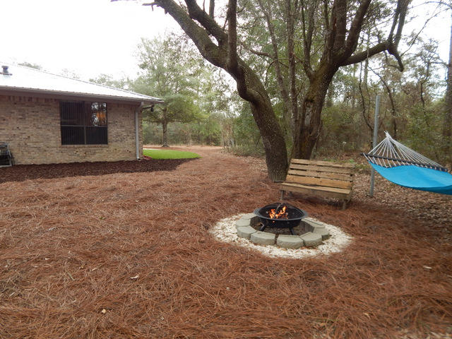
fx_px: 287
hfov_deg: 76.4
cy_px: 170
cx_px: 226
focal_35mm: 22
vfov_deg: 61.1
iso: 125
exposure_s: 1/200
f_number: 3
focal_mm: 4
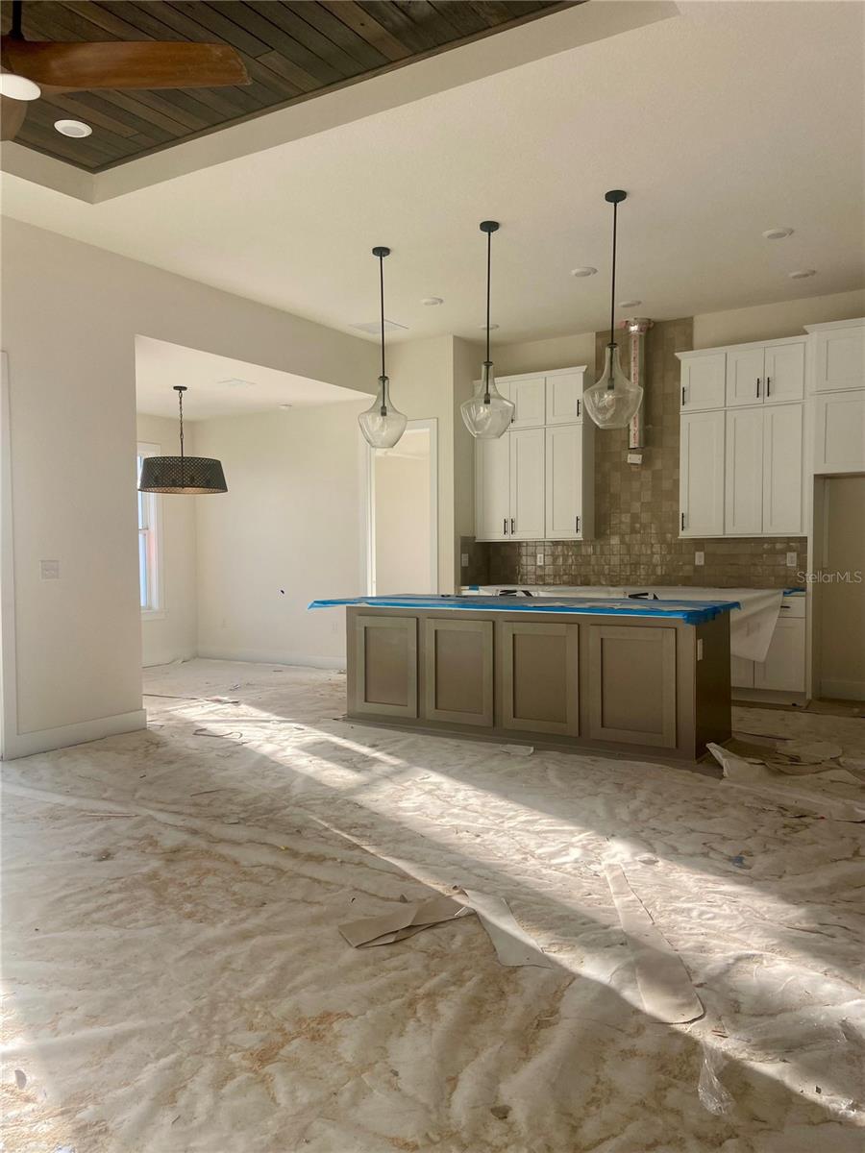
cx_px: 432
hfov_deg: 53.1
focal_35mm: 26
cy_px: 576
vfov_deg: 67.3
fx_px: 866
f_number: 1.8
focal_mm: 4.25
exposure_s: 1/318
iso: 32
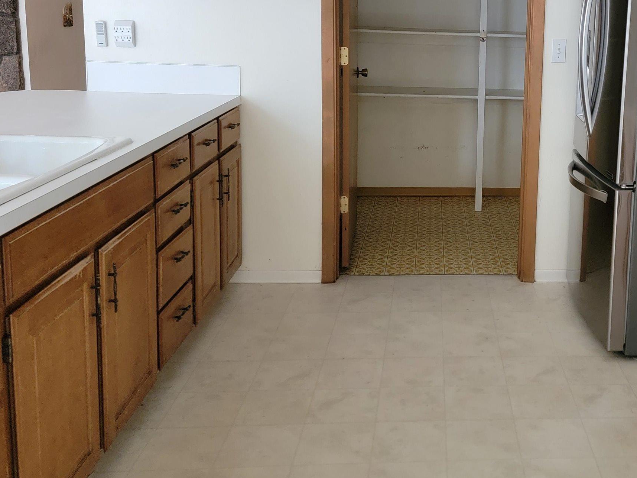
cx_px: 502
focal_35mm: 43
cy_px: 119
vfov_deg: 32.9
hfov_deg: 42.1
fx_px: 791
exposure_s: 1/40
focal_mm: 6.7
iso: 640
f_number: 1.8
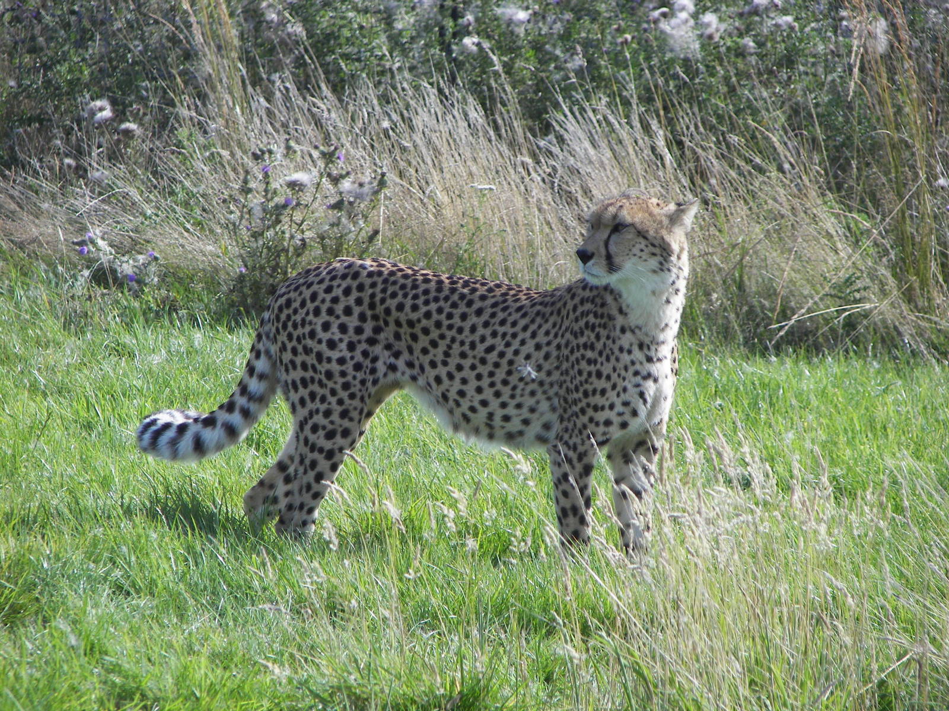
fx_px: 9266
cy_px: 356
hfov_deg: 5.9
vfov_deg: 4.4
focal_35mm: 338
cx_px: 474
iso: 64
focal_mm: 56
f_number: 3.6
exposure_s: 1/320
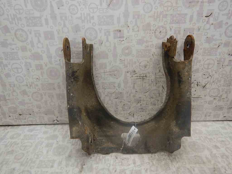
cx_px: 116
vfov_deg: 56.8
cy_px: 87
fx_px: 161
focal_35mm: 24
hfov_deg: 71.6
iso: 125
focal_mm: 4.3
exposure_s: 1/30
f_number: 2.8
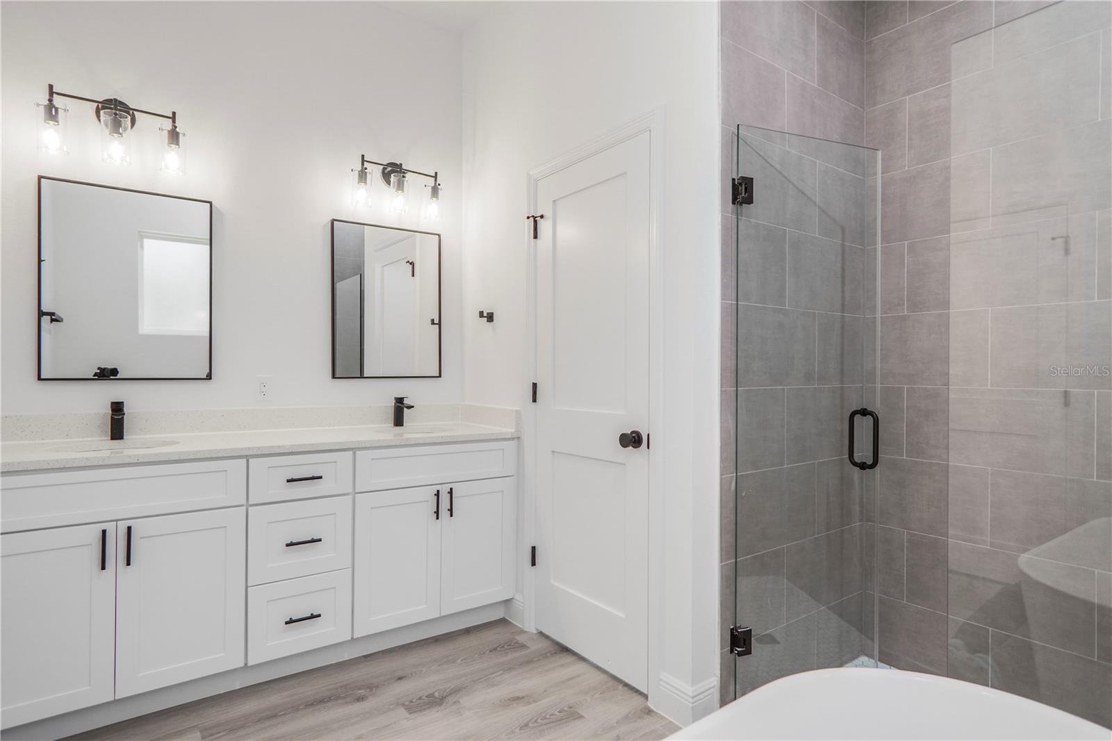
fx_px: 556
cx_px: 556
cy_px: 370
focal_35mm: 18
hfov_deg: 90.0
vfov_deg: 67.4
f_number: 2.5
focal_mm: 12
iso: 100
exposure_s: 1/50
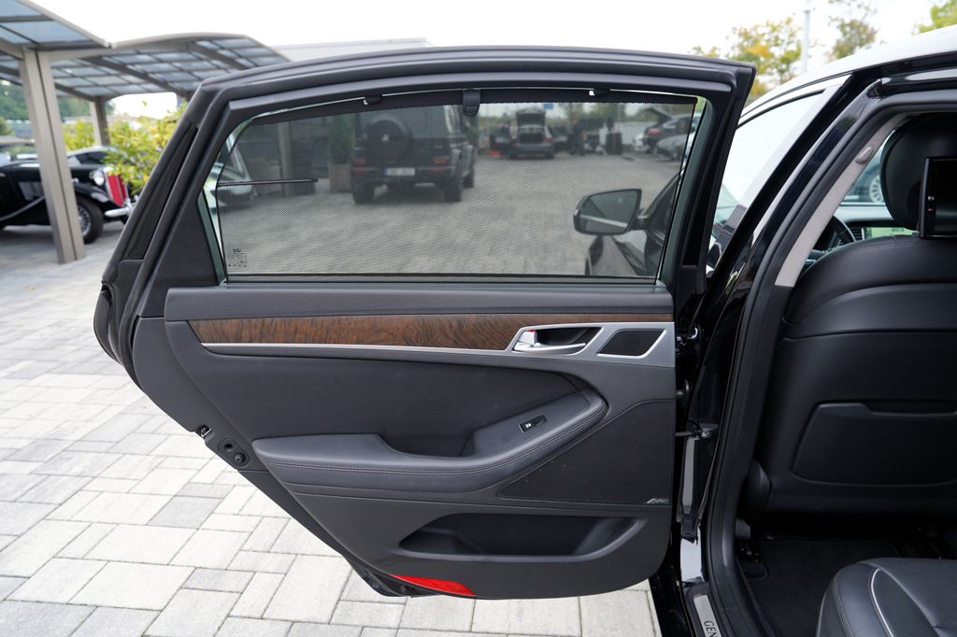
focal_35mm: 24
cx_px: 478
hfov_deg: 73.8
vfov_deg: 53.1
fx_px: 638
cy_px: 318
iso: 100
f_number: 4
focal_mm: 24
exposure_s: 1/60
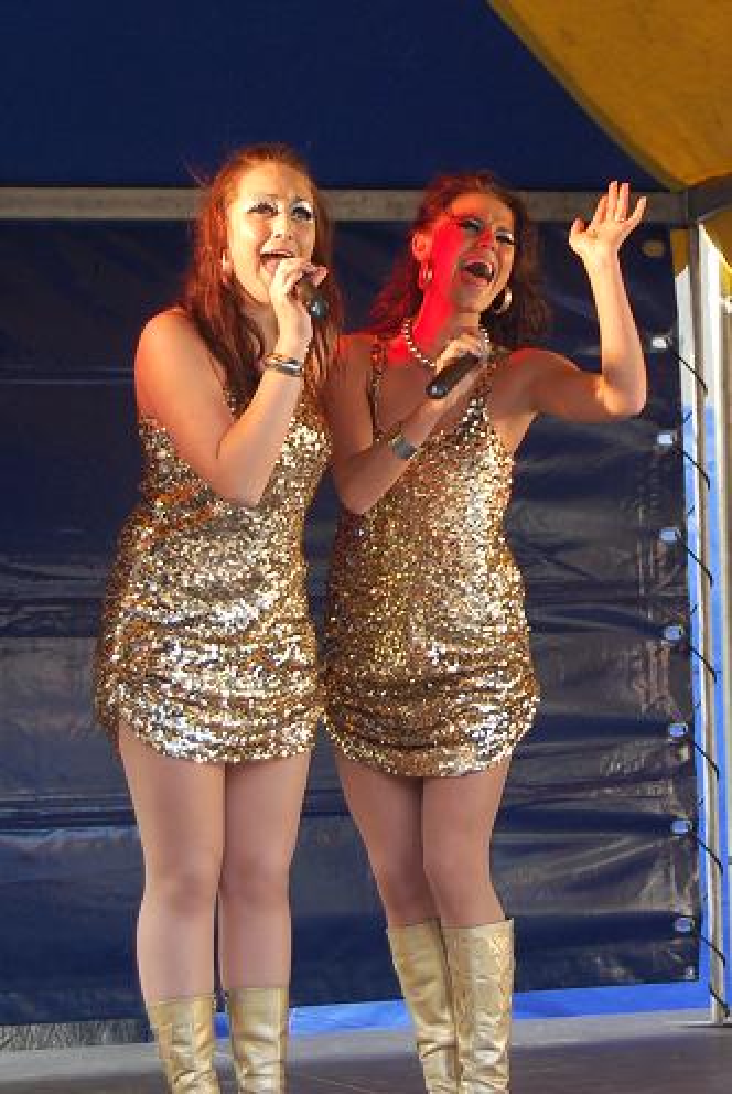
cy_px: 547
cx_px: 366
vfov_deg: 29.8
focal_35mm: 68
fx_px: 2053
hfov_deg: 20.2
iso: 400
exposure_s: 1/80
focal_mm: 45
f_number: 5.3
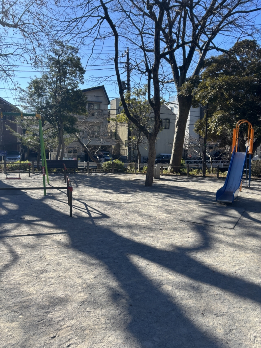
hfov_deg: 53.1
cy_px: 174
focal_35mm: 26
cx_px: 130
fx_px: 261
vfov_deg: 67.3
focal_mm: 5.96
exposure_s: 1/1783
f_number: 1.6
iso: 50
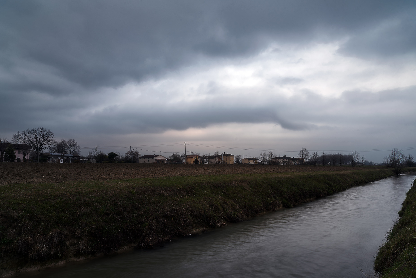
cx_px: 208
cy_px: 139
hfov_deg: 20.4
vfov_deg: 13.7
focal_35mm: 100
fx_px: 1156
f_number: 11
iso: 50
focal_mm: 100
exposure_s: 1
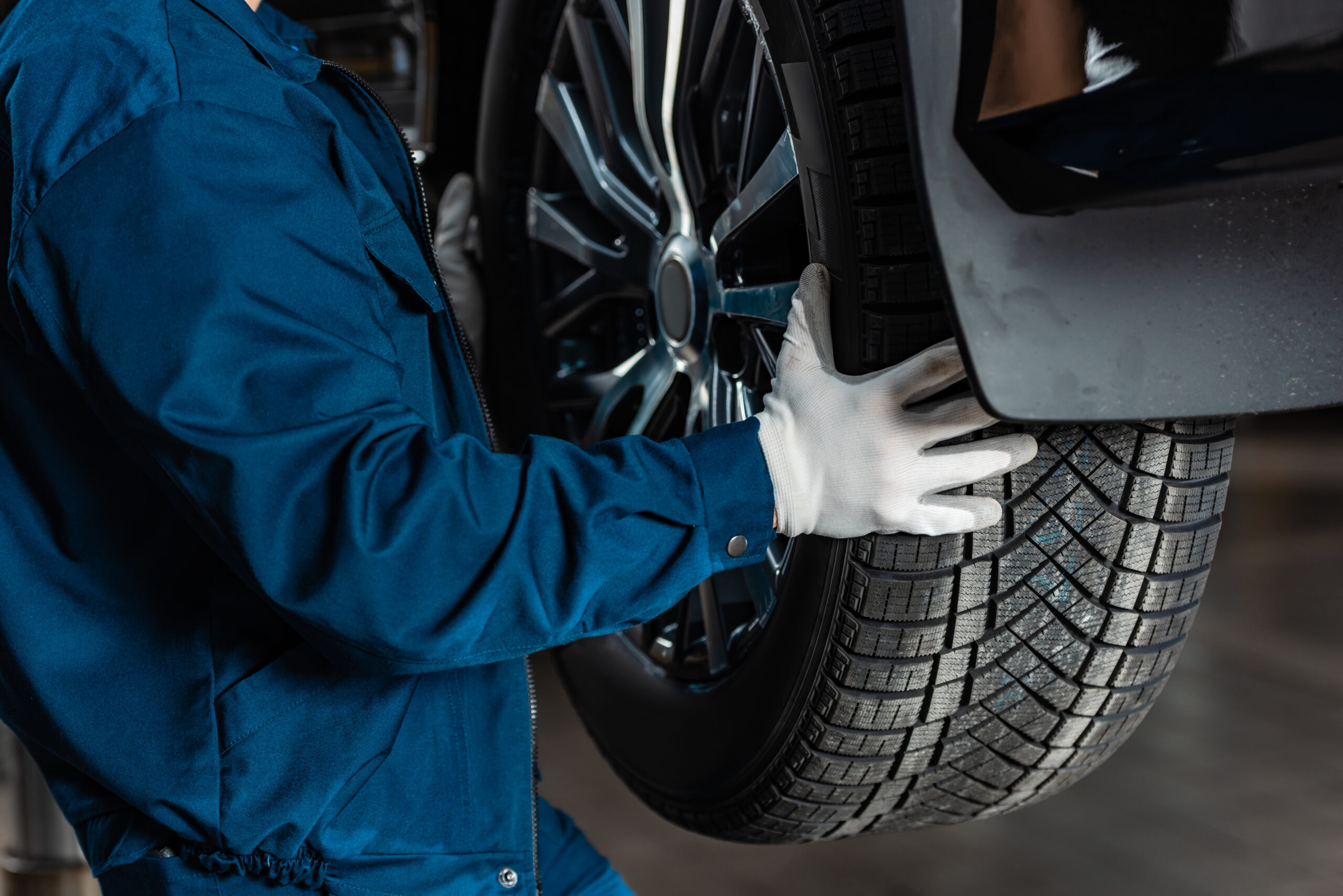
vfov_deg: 15.2
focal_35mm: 90
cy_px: 448
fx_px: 3359
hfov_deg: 22.6
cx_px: 672
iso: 160
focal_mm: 90
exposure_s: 1/200
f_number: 3.5
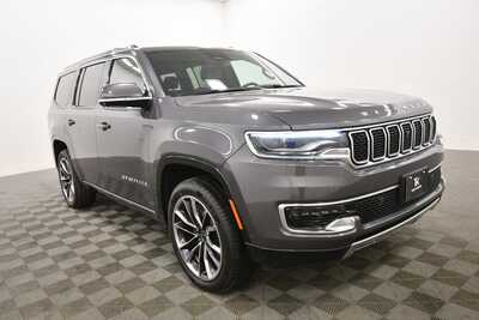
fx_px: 373
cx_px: 240
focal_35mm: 28
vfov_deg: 46.4
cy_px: 160
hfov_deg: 65.5
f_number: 5.6
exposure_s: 1/125
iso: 1400
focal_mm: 19
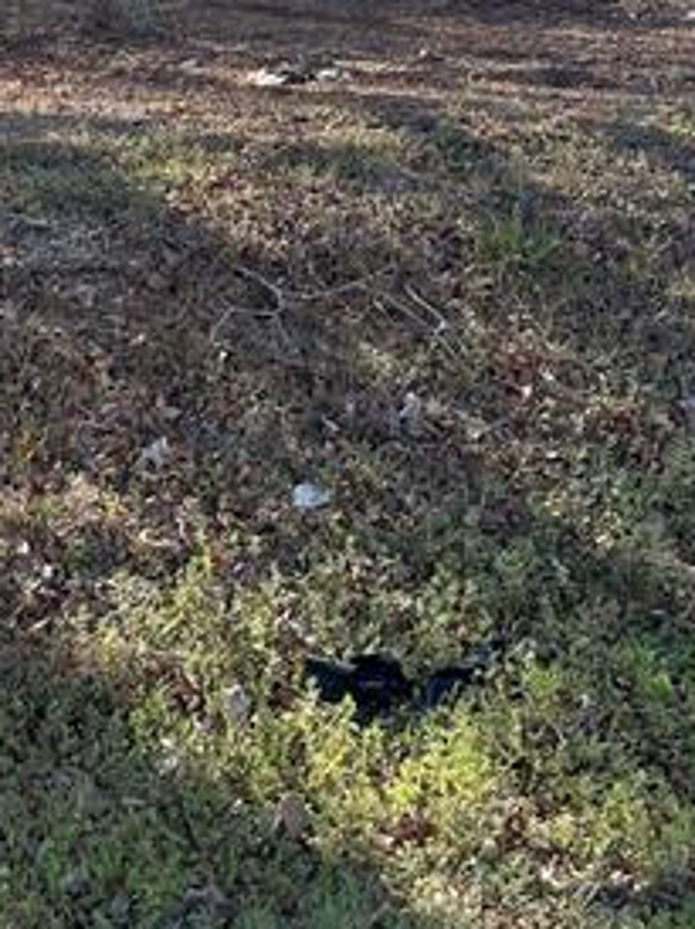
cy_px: -81
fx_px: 1957
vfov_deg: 24.9
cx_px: 129
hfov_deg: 19.9
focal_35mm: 73
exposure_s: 1/2101
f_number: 1.6
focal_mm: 5.1
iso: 50
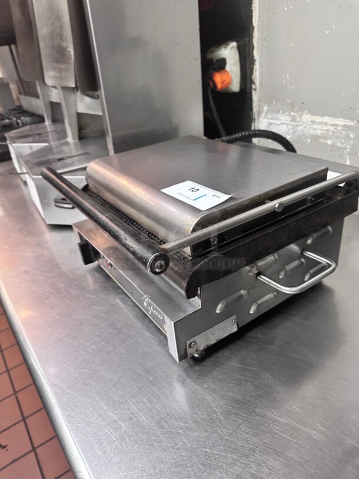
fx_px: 332
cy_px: 240
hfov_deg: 56.8
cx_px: 180
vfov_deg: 71.6
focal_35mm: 24
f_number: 1.78
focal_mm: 6.86
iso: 400
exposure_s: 1/60
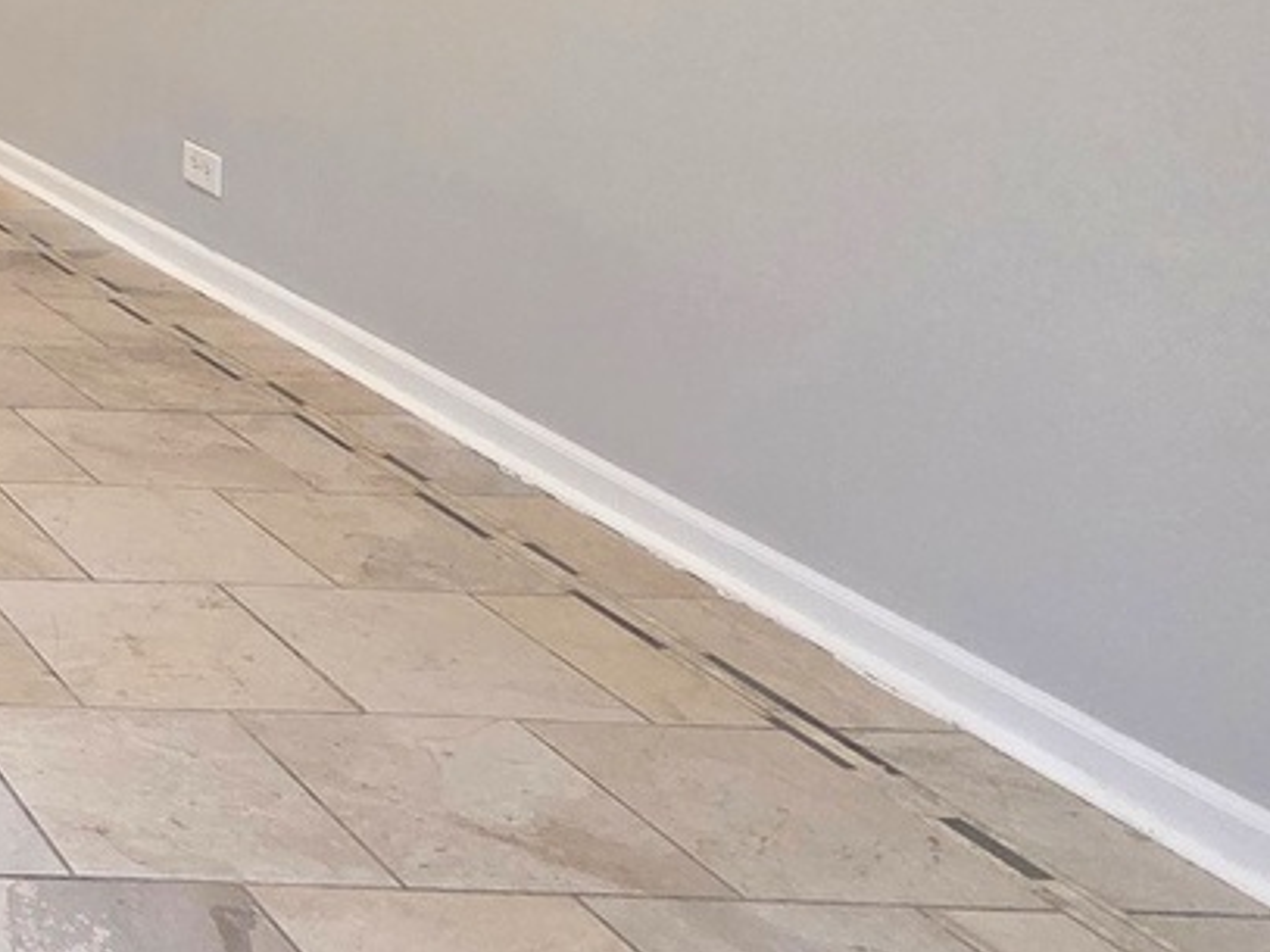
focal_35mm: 46
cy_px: -303
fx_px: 1687
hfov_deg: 24.5
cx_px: -871
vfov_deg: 26.5
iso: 250
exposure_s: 1/60
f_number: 2.2
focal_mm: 2.2
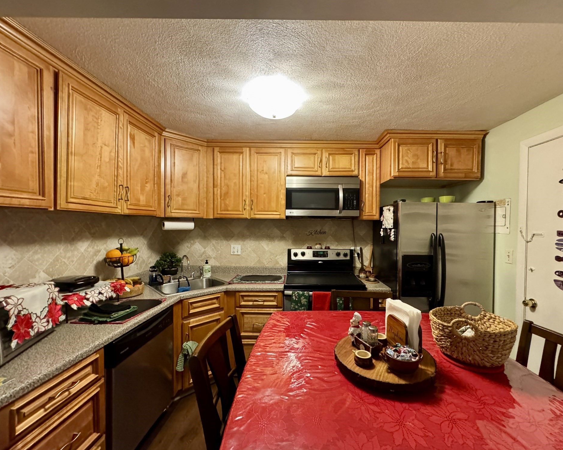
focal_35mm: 15
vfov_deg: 84.0
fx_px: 250
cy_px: 231
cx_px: 302
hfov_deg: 96.6
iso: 1250
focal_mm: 2.22
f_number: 2.2
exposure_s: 1/60
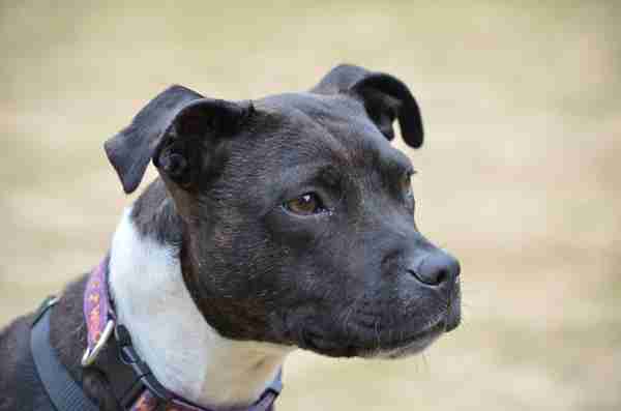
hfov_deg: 13.7
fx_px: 2581
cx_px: 310
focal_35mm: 150
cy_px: 206
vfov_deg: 9.1
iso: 400
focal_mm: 100
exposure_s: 1/250
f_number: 5.6
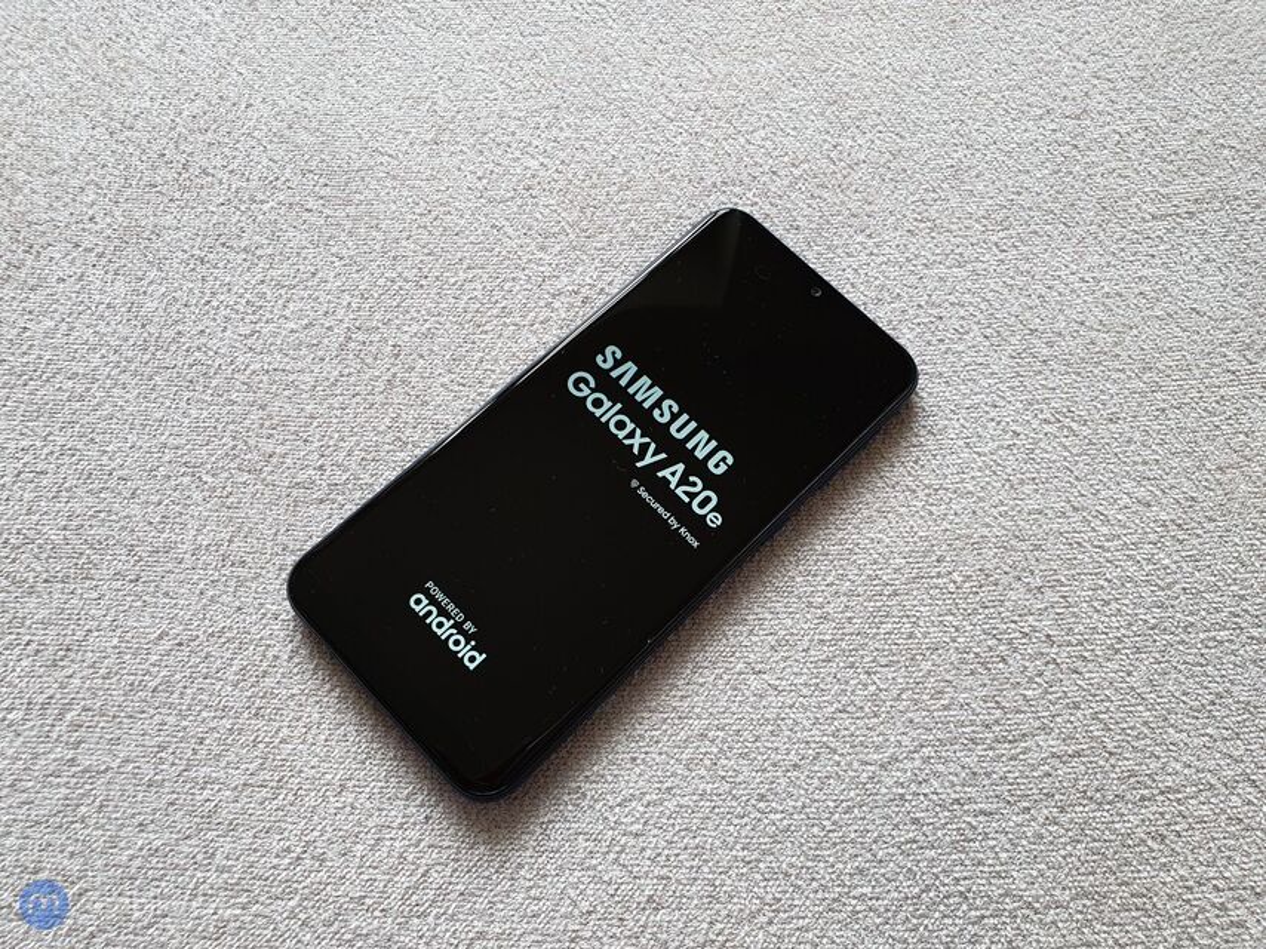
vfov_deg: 53.0
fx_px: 951
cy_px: 474
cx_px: 633
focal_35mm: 26
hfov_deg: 67.3
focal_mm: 4.32
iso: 160
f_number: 2.4
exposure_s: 1/120
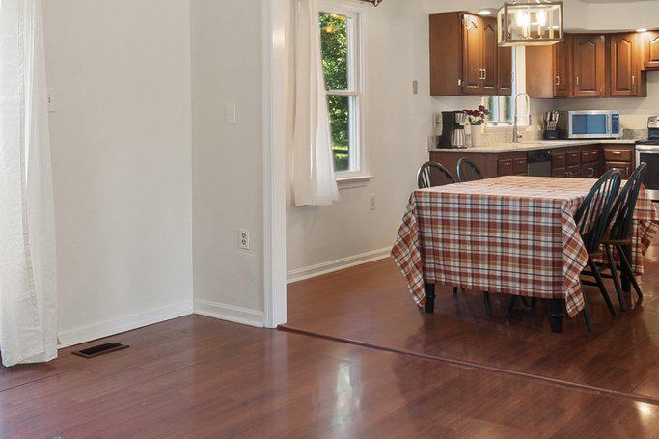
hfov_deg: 42.8
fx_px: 824
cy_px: 135
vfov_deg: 29.6
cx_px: 202
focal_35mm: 45
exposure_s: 1/1.67
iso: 640
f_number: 8
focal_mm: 10
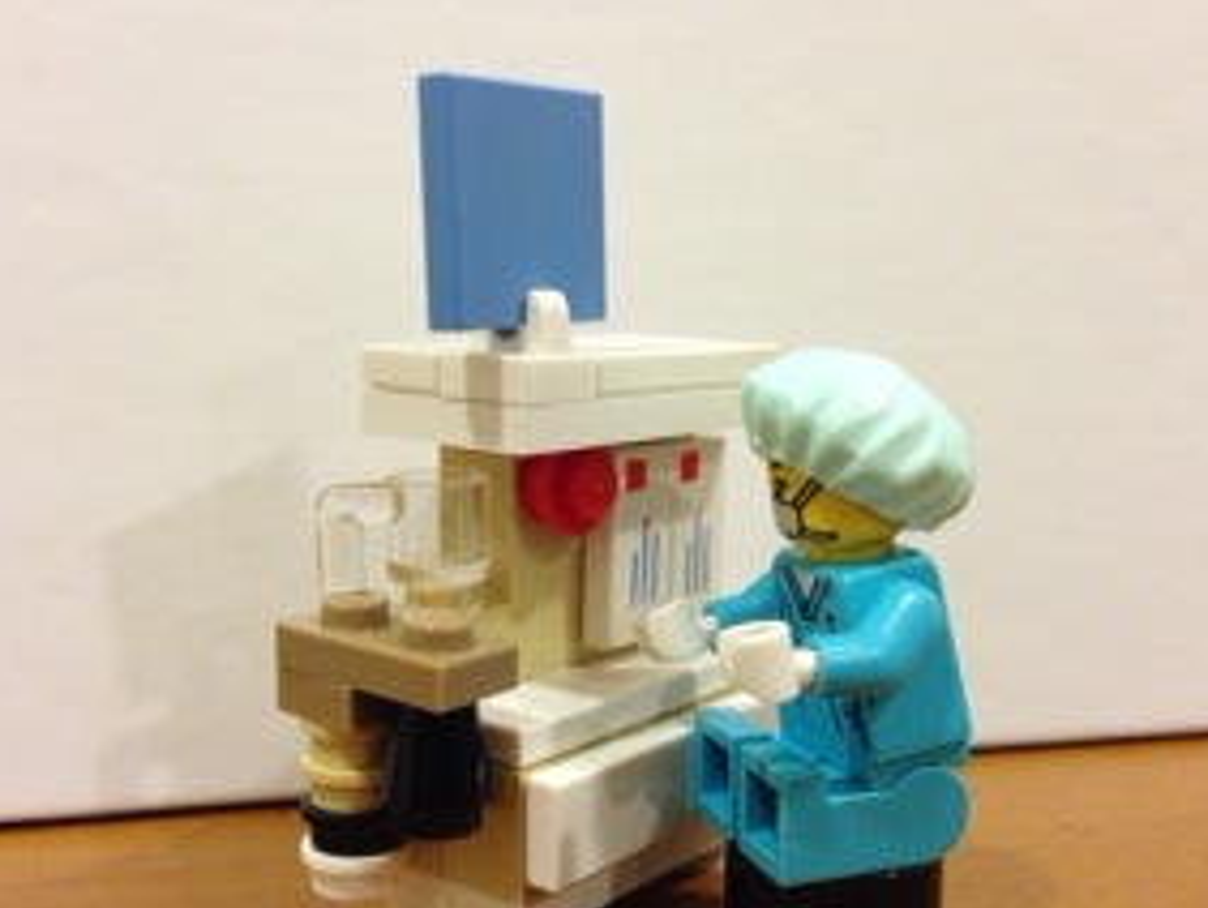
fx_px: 1397
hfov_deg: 46.8
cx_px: 583
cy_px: 538
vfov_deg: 35.9
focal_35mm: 40
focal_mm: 4.13
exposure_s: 1/20
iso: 200
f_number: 2.4
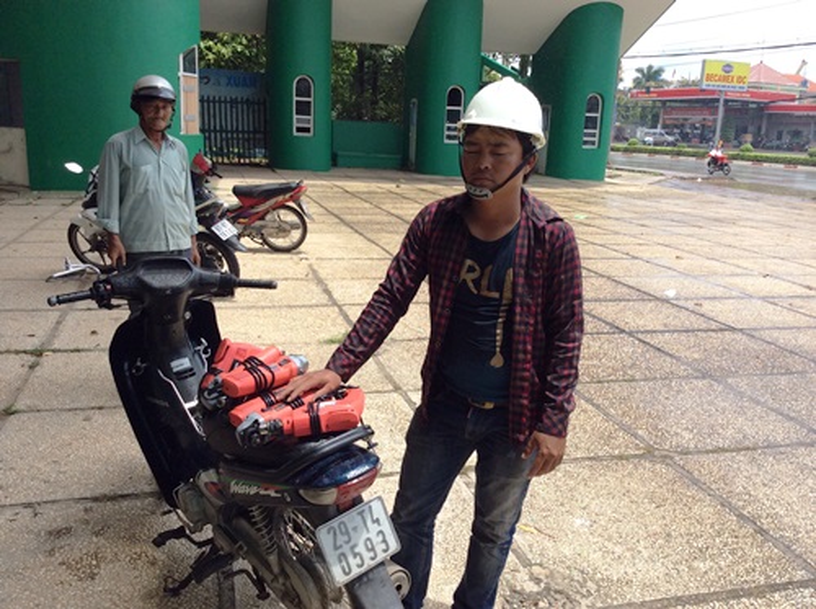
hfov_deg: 55.4
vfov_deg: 42.8
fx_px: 776
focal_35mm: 33
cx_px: 408
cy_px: 304
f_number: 2.4
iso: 32
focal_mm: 3.3
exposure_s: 1/784
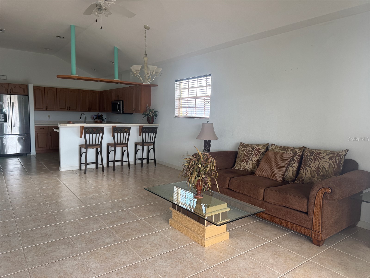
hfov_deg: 71.6
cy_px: 139
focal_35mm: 24
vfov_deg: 56.8
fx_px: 257
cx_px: 185
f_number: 1.78
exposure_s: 1/121
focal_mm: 6.76
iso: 125
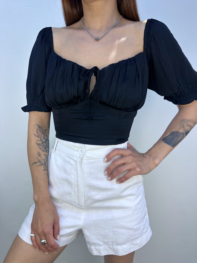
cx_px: 98
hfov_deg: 56.8
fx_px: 182
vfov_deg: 71.6
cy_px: 132
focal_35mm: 24
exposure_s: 1/724
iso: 80
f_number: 1.78
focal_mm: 6.86
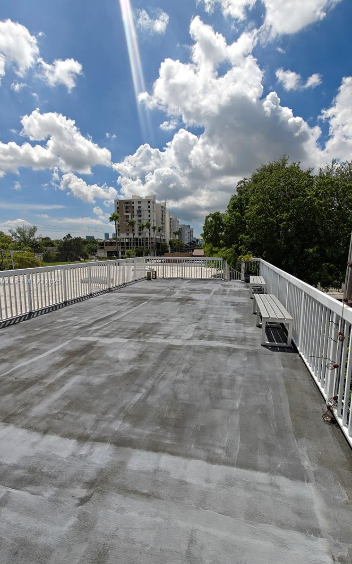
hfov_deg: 71.2
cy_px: 282
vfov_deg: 97.8
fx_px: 246
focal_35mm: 16
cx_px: 185
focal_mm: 2.3
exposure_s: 1/2713
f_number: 2
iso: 160
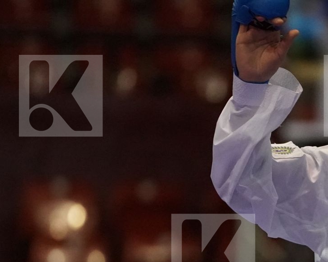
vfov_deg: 2.2
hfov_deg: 2.8
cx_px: 366
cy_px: 255
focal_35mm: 688
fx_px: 6678
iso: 6400
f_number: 2.8
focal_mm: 198
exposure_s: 1/800
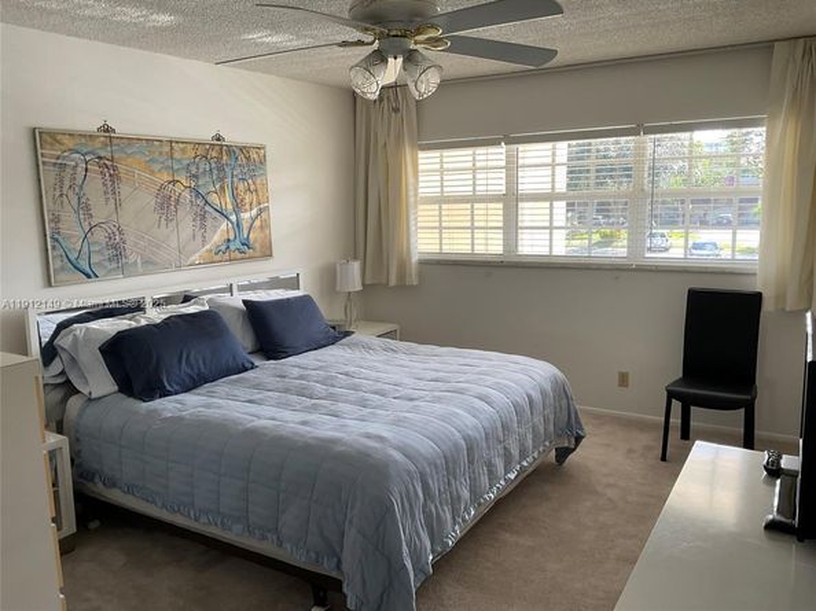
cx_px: 408
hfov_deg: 61.7
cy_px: 306
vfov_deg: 48.2
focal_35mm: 29
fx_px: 683
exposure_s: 1/60
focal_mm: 3
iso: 40
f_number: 1.8
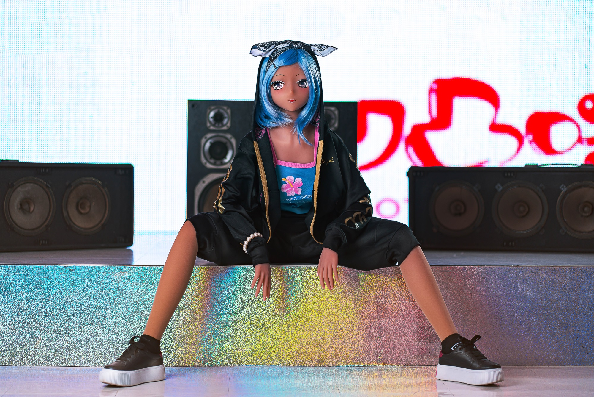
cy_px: 198
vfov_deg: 16.1
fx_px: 1403
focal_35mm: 85
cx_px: 297
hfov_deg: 23.9
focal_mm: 85
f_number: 1.8
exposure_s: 1/60
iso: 100
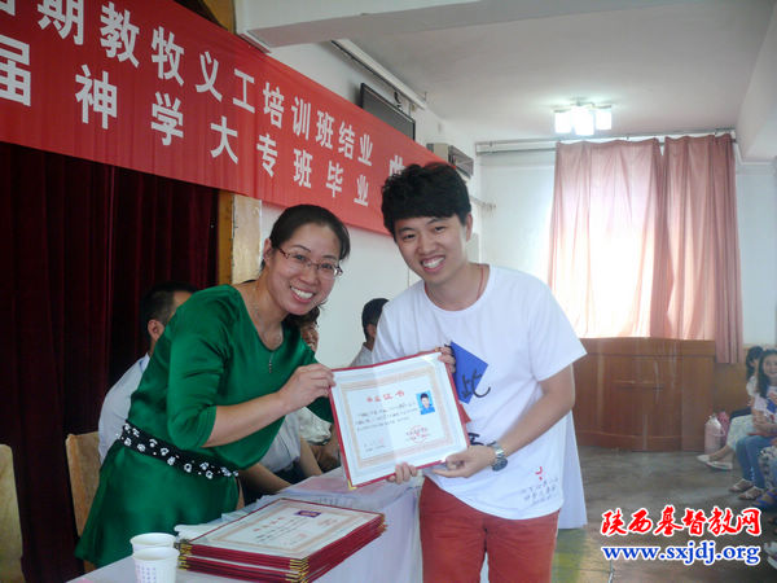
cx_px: 388
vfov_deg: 40.7
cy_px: 292
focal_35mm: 35
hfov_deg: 52.6
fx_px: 786
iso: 125
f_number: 2.8
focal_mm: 7.4
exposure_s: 1/30
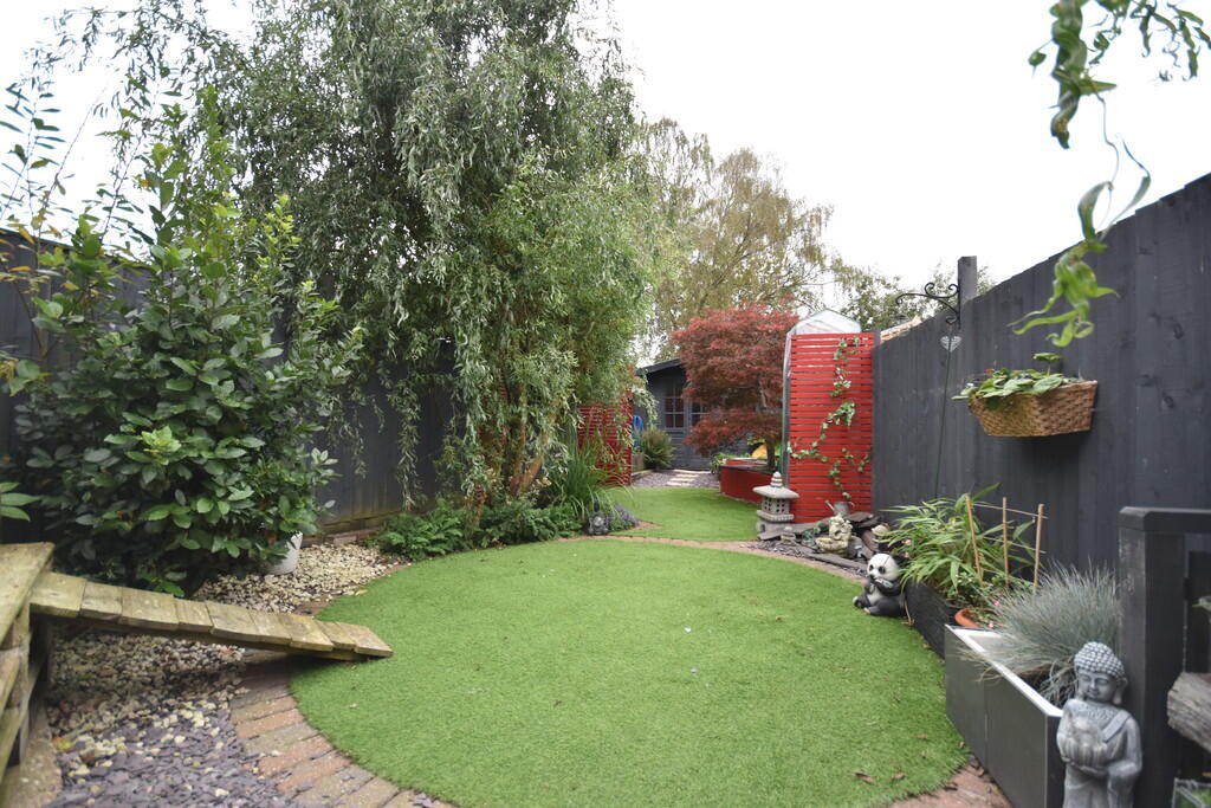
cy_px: 404
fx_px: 505
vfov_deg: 77.3
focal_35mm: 15
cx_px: 606
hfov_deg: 100.4
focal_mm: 10
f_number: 5
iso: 450
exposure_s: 1/200
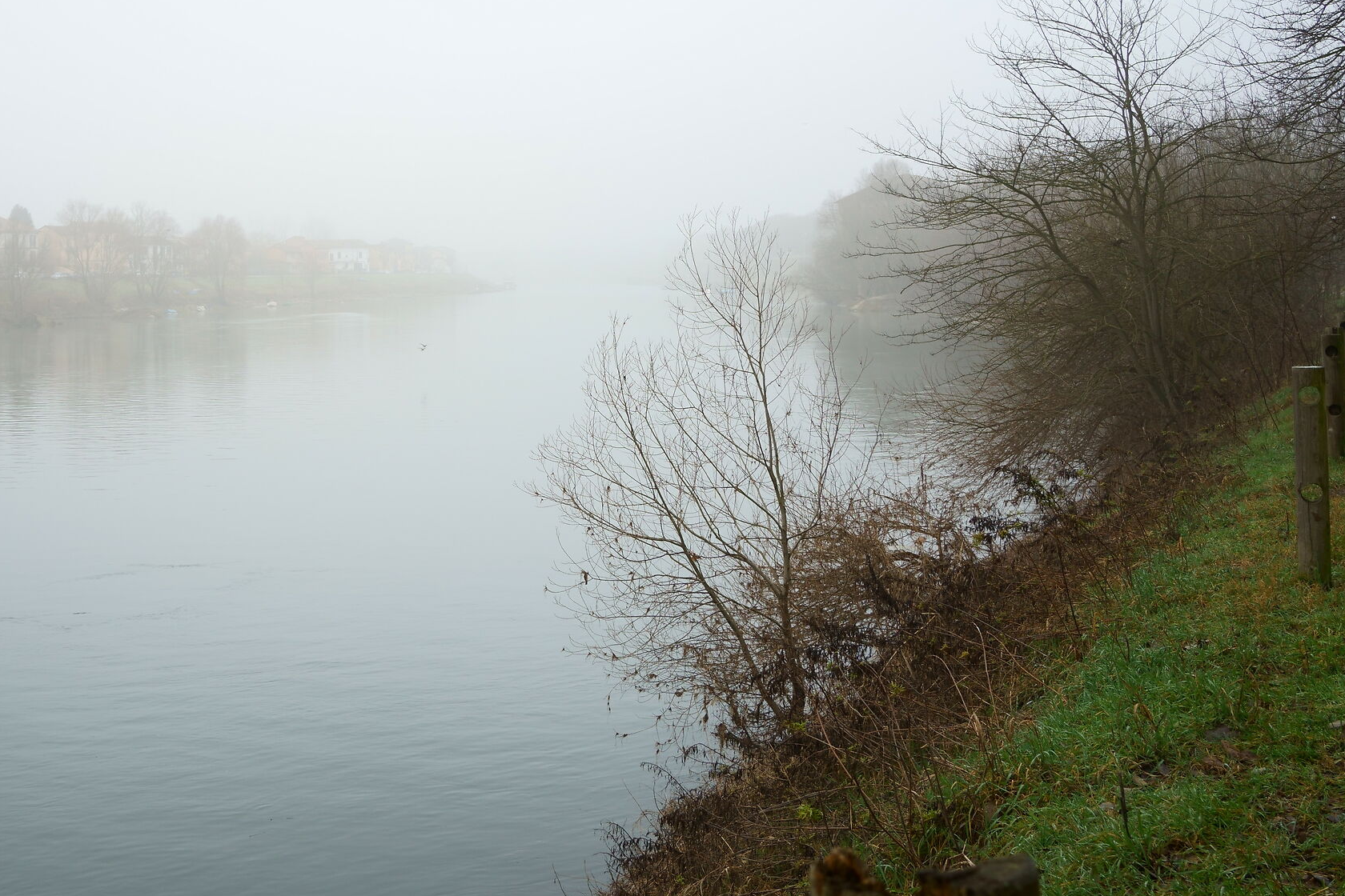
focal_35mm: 50
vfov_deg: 26.8
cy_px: 265
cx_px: 440
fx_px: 1868
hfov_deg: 39.1
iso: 160
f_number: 8
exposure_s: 1/80
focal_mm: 35
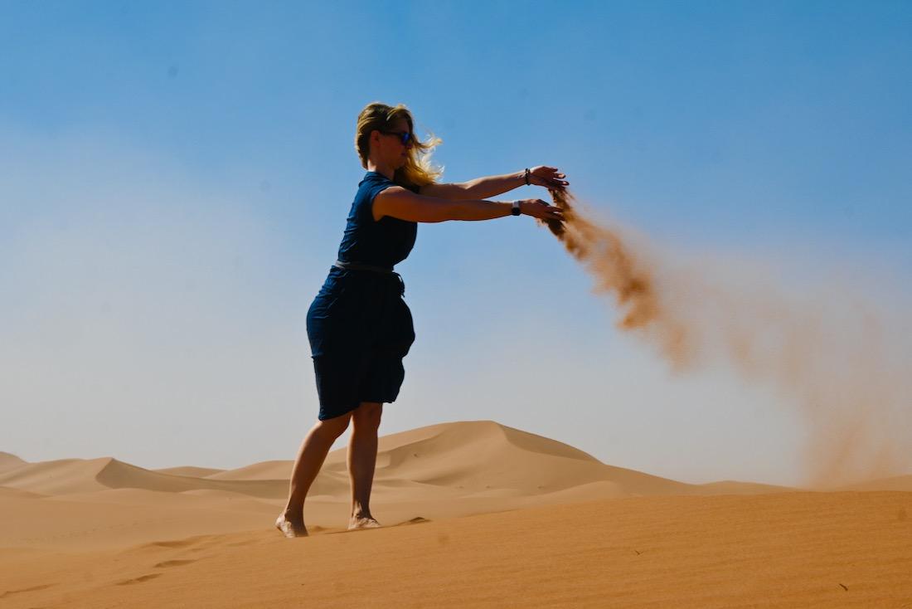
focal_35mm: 70
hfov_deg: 28.6
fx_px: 1786
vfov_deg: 19.3
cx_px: 456
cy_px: 304
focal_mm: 47
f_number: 9
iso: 100
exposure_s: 1/640
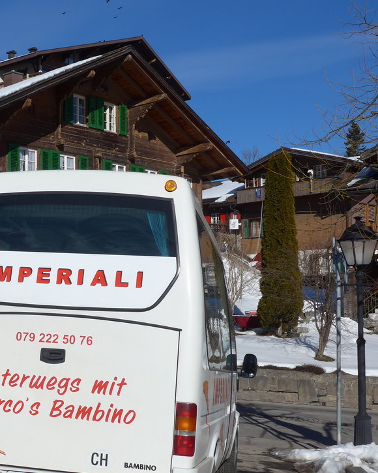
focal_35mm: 63
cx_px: 20
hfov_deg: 23.4
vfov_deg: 29.9
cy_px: 286
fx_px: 881
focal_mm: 8
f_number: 4
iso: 80
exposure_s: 1/2000
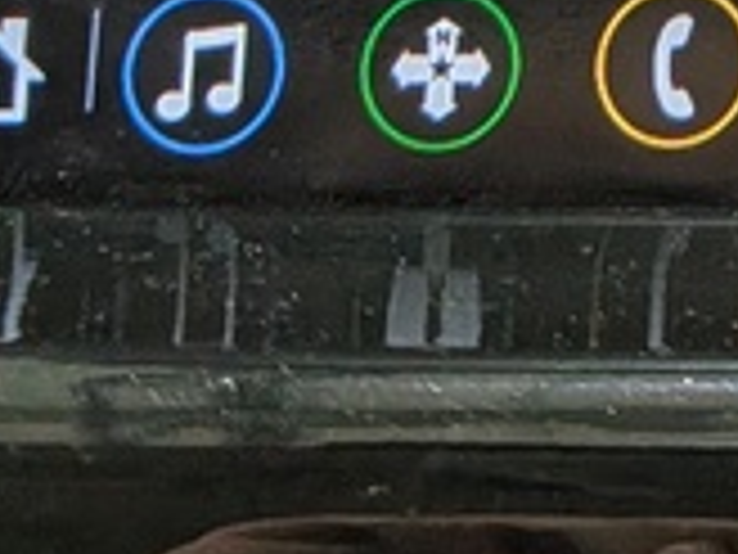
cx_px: 1202
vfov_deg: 8.5
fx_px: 3198
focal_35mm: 150
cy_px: -1018
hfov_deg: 12.3
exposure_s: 1/110
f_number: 1.7
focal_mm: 4.53
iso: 29
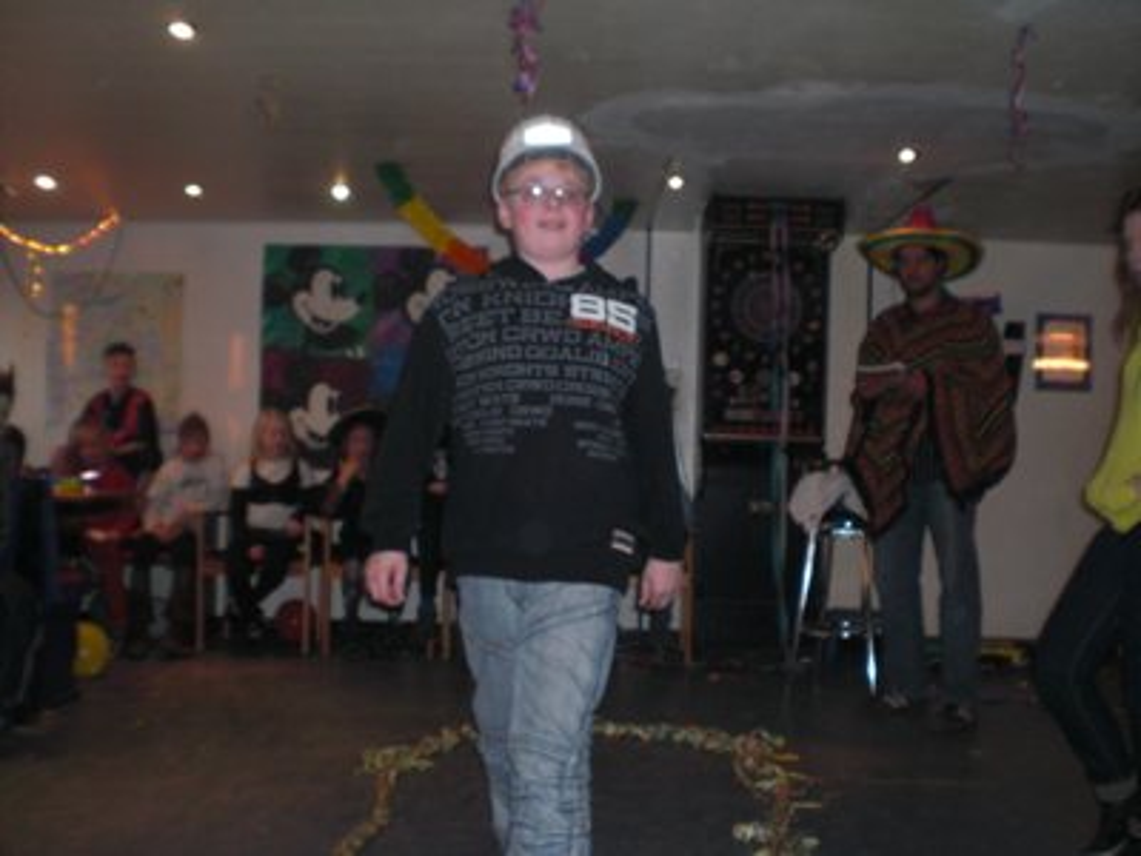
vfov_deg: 37.7
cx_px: 570
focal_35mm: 38
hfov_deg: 49.0
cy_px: 428
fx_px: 1253
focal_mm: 6.3
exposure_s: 1/30
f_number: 3.1
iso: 100
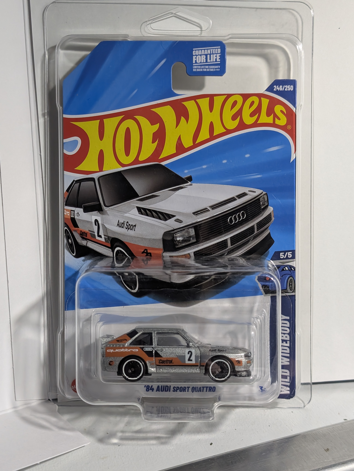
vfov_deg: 38.9
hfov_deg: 29.7
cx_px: 177
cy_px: 236
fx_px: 666
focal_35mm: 49
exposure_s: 1/179
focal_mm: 6.9
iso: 548
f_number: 1.68
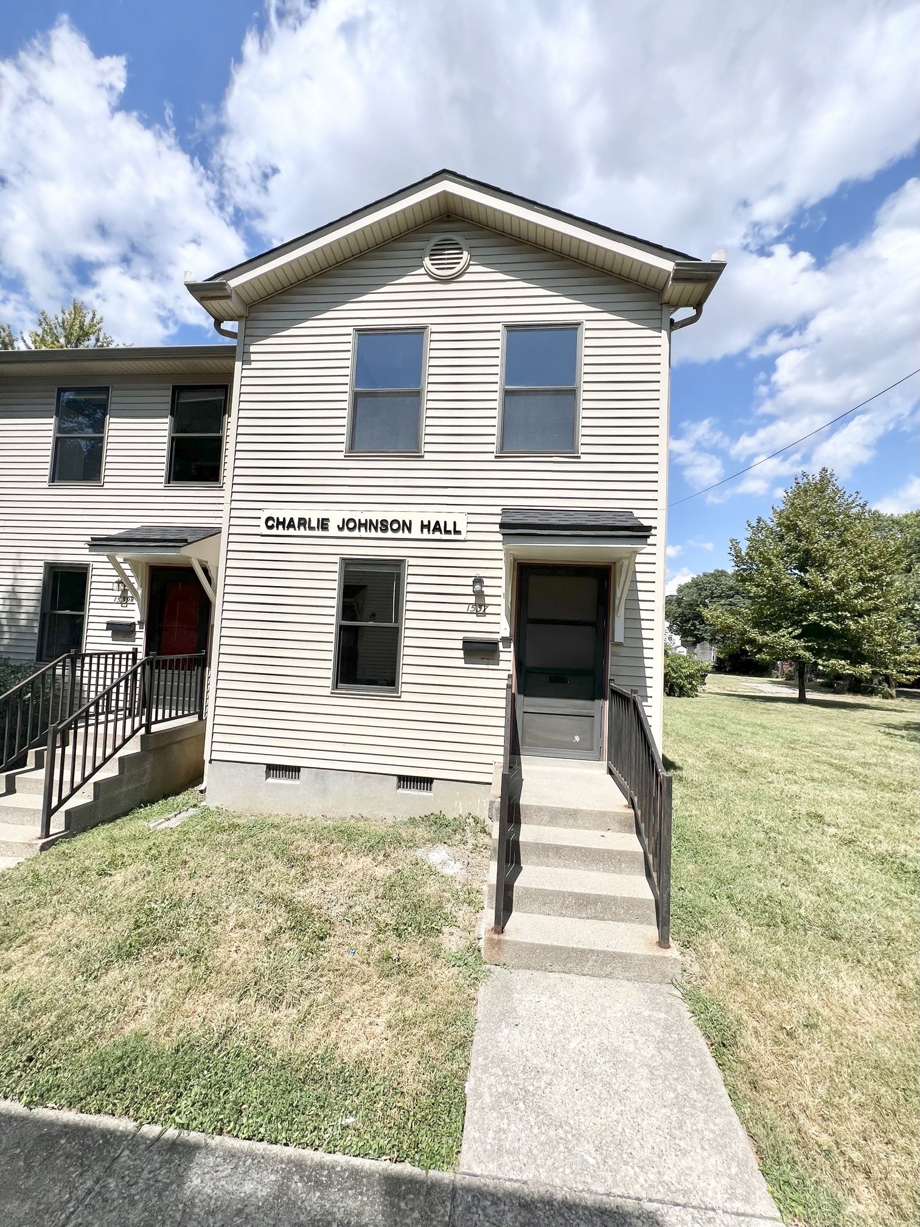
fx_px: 461
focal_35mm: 13
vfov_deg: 106.2
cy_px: 614
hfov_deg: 89.9
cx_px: 460
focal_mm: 1.57
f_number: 1.8
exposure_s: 1/2874
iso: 32
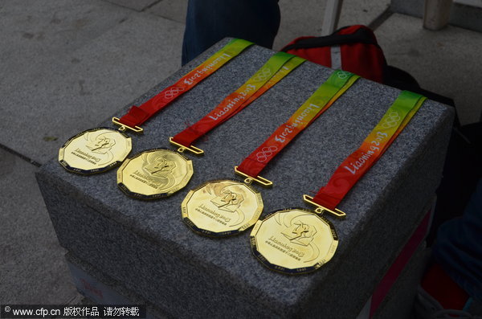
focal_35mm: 44
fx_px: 581
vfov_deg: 30.7
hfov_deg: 45.1
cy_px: 160
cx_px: 241
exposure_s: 1/320
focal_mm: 29
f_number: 9
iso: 400
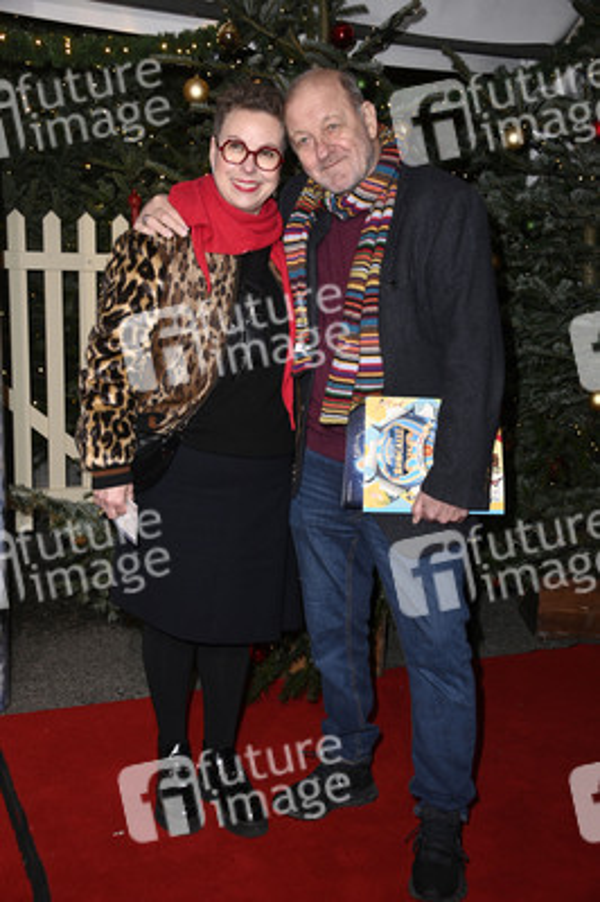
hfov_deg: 30.5
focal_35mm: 44
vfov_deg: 44.5
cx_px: 300
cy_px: 451
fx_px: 1102
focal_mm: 44
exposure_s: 1/250
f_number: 5.6
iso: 1250
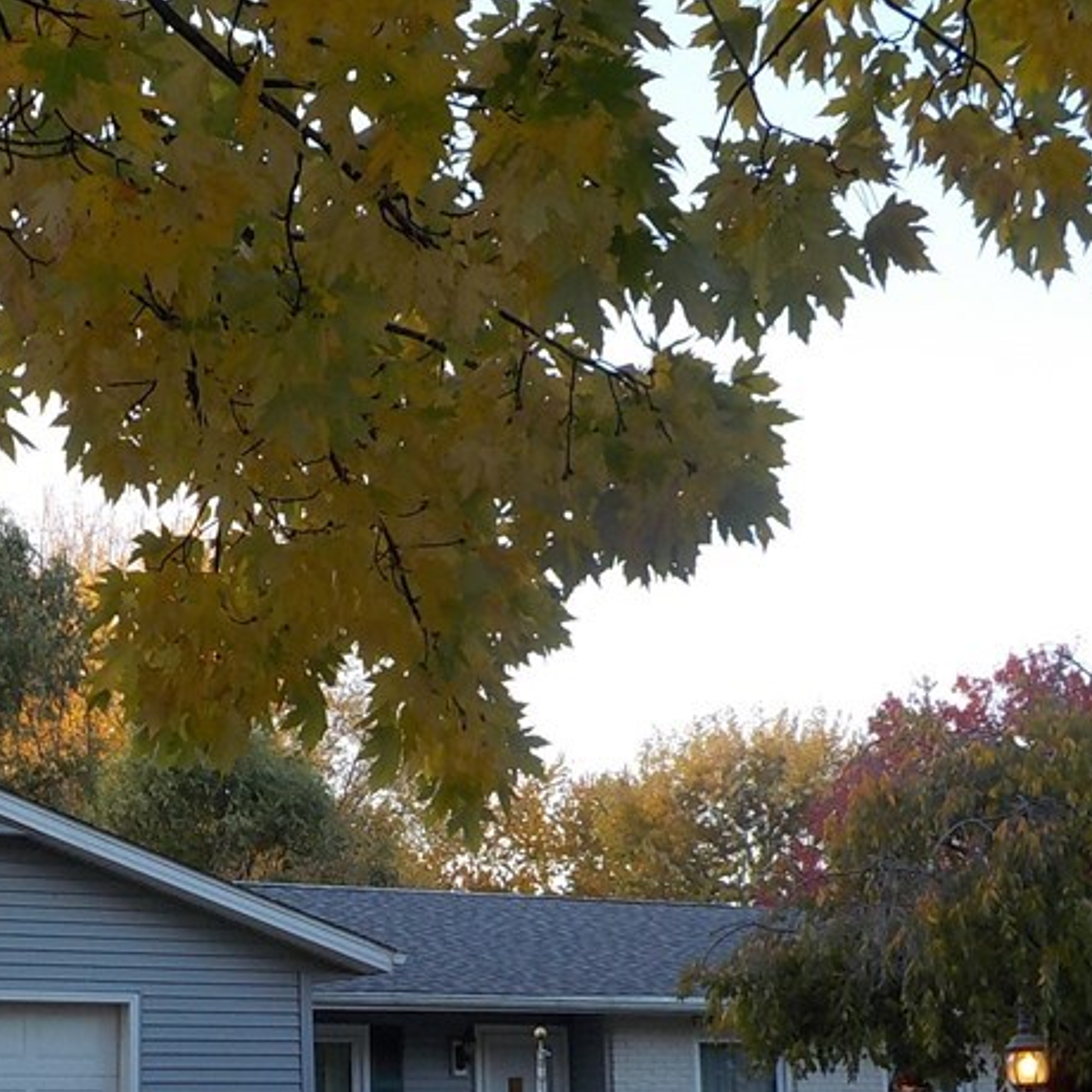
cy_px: 871
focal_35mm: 59
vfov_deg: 28.5
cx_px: 197
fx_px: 2106
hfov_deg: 28.4
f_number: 3.3
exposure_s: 1/80
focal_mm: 4.1
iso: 125
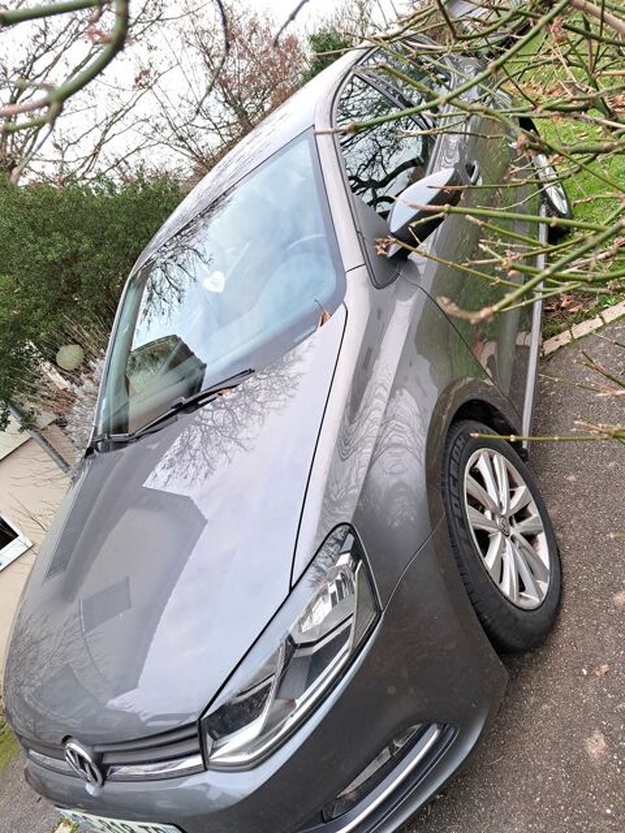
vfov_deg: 71.6
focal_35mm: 24
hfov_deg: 56.8
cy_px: 416
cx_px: 312
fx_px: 578
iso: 50
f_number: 1.8
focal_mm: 5.23
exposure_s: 1/100
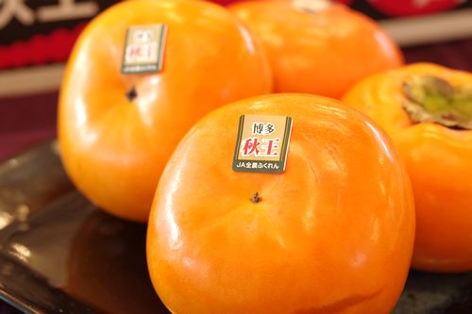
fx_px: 983
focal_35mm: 75
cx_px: 236
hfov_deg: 27.0
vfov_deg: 18.2
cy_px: 157
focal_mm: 50
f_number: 4.5
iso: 800
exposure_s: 1/100
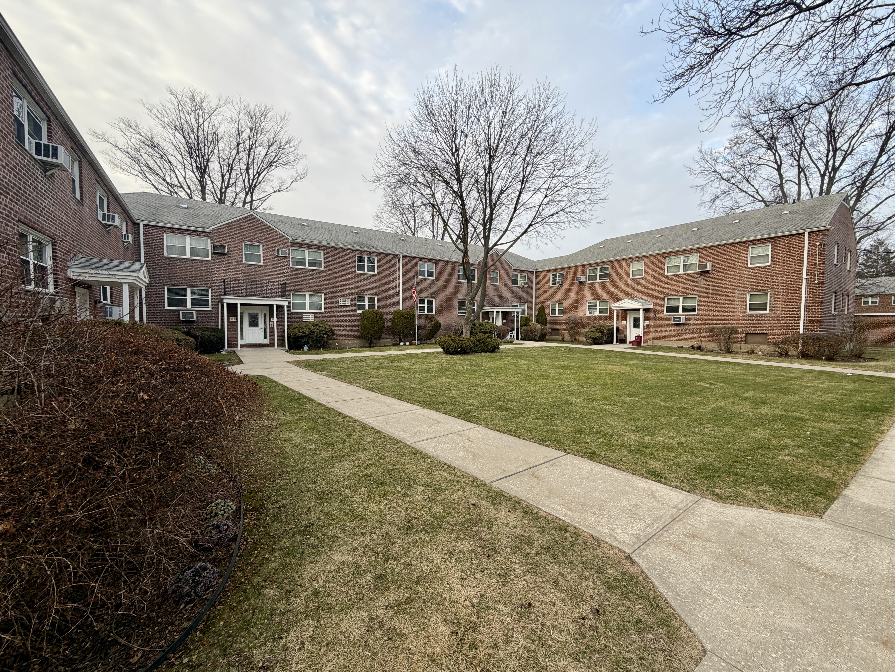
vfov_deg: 85.7
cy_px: 336
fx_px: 362
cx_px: 448
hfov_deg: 102.1
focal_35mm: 14
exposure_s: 1/239
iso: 40
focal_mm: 2.22
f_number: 2.2
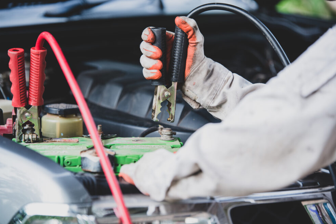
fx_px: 1503
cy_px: 115
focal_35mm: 161
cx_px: 167
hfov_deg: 12.8
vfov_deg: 8.5
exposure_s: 1/200
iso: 320
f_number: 2.8
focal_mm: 155
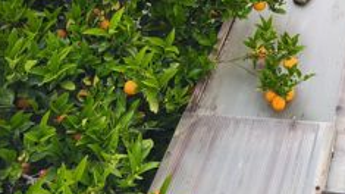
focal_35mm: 75
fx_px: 686
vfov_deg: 14.5
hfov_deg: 26.8
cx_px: 340
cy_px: -131
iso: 80
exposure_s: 1/143
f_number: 1.7
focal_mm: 5.35
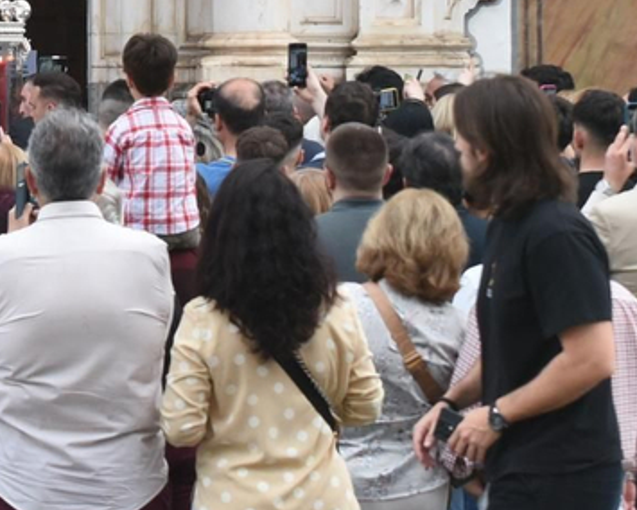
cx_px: -145
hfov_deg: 6.5
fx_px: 5580
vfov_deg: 5.2
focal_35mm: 296
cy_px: -235
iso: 1400
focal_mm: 70
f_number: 6.3
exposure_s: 1/200
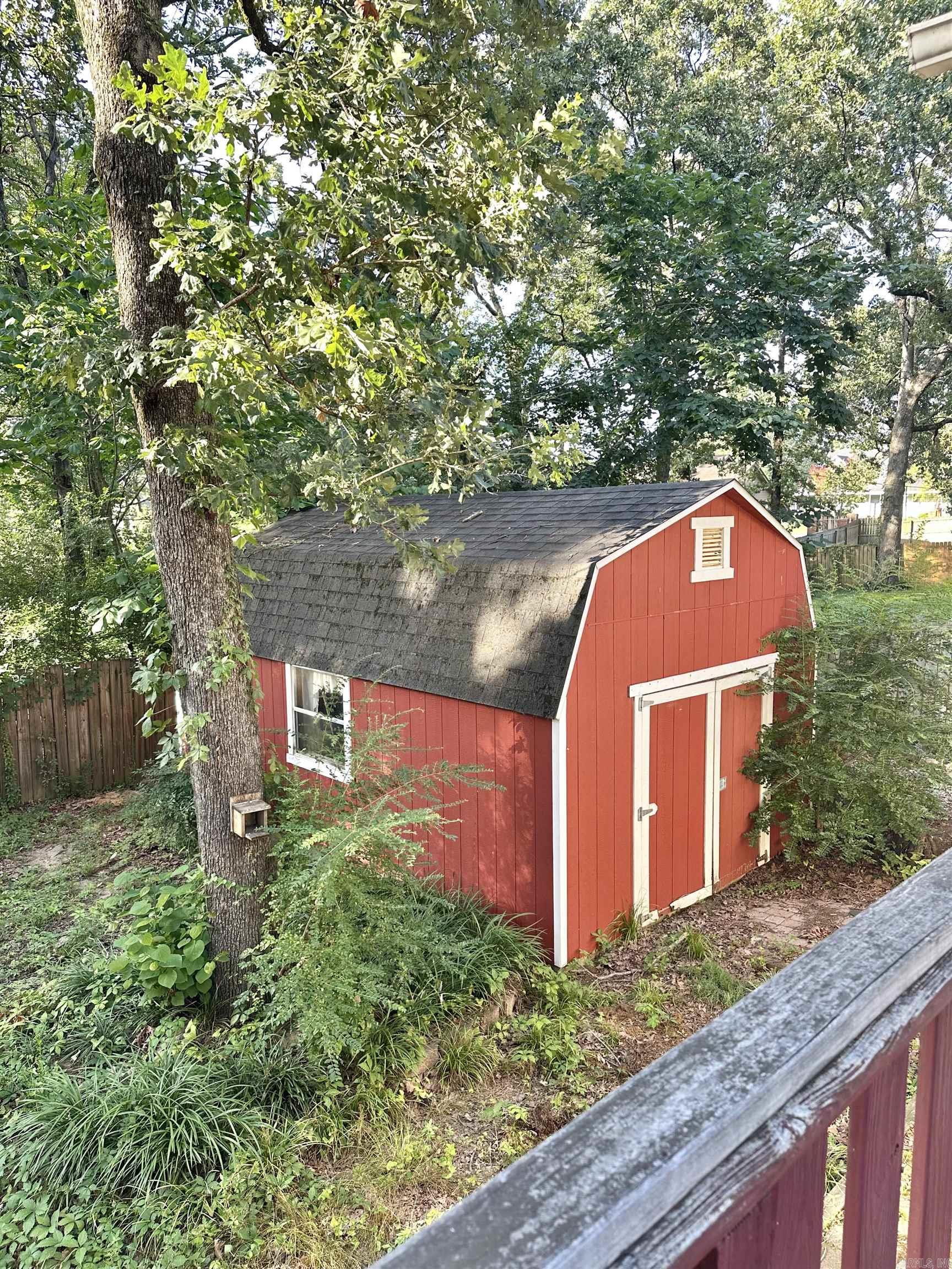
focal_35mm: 24
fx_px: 880
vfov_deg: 71.6
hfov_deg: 56.8
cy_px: 634
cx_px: 476
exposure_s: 1/121
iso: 80
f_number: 1.78
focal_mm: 6.86
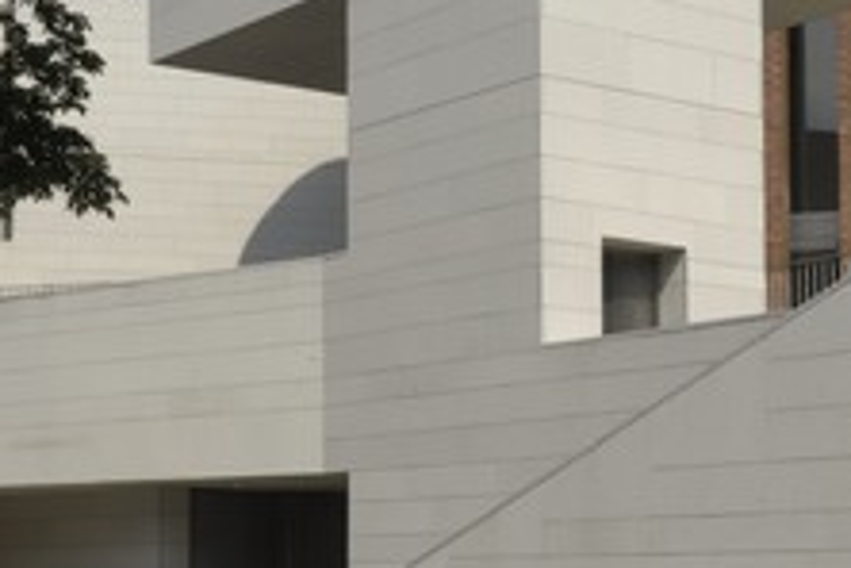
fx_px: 1677
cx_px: 242
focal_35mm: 71
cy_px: 319
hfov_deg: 28.2
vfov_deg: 19.2
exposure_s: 1/125
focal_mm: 25
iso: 100
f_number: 19
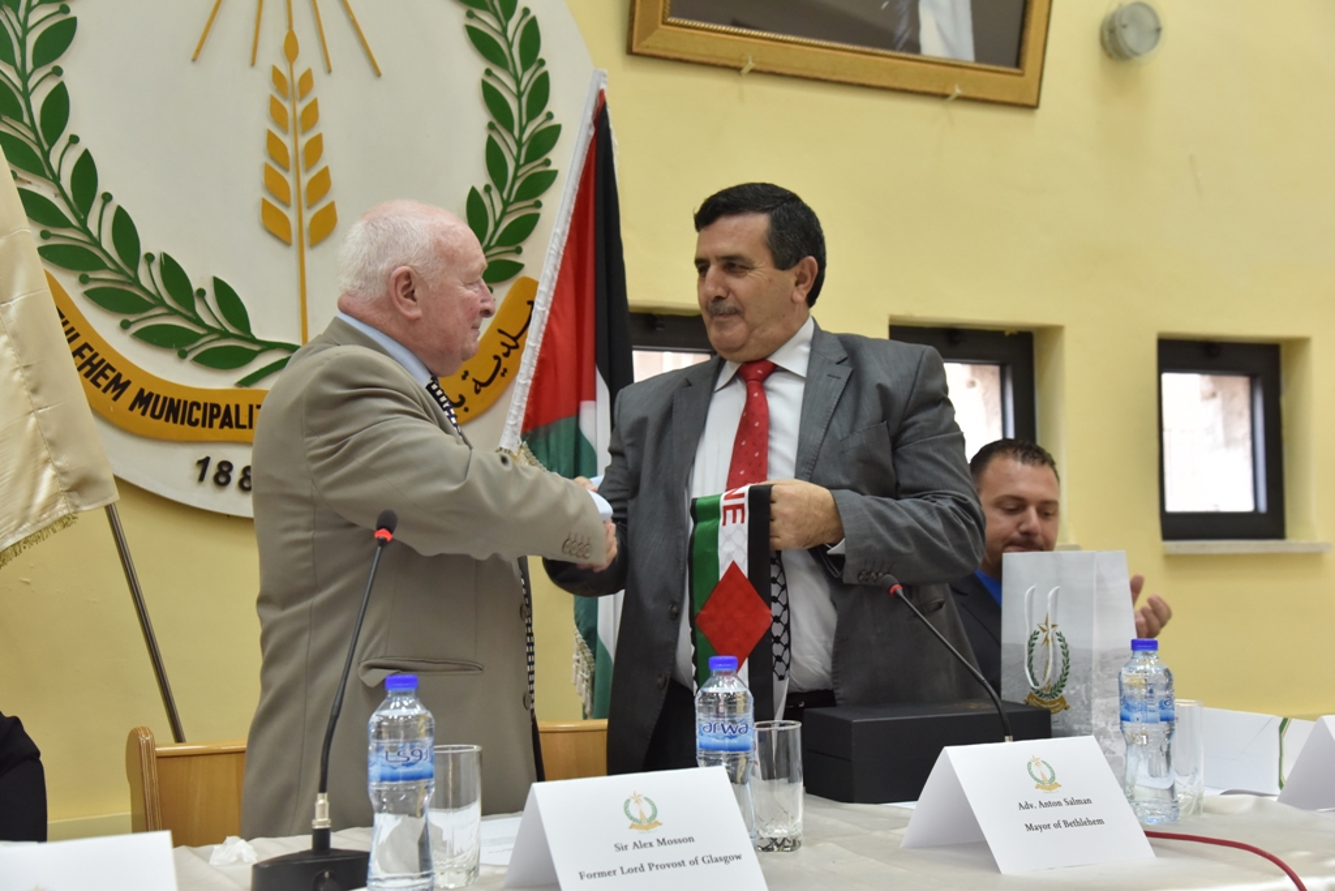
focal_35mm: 48
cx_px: 668
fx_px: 1780
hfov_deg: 41.1
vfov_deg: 28.1
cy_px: 446
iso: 1600
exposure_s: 1/125
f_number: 5.6
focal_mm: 48
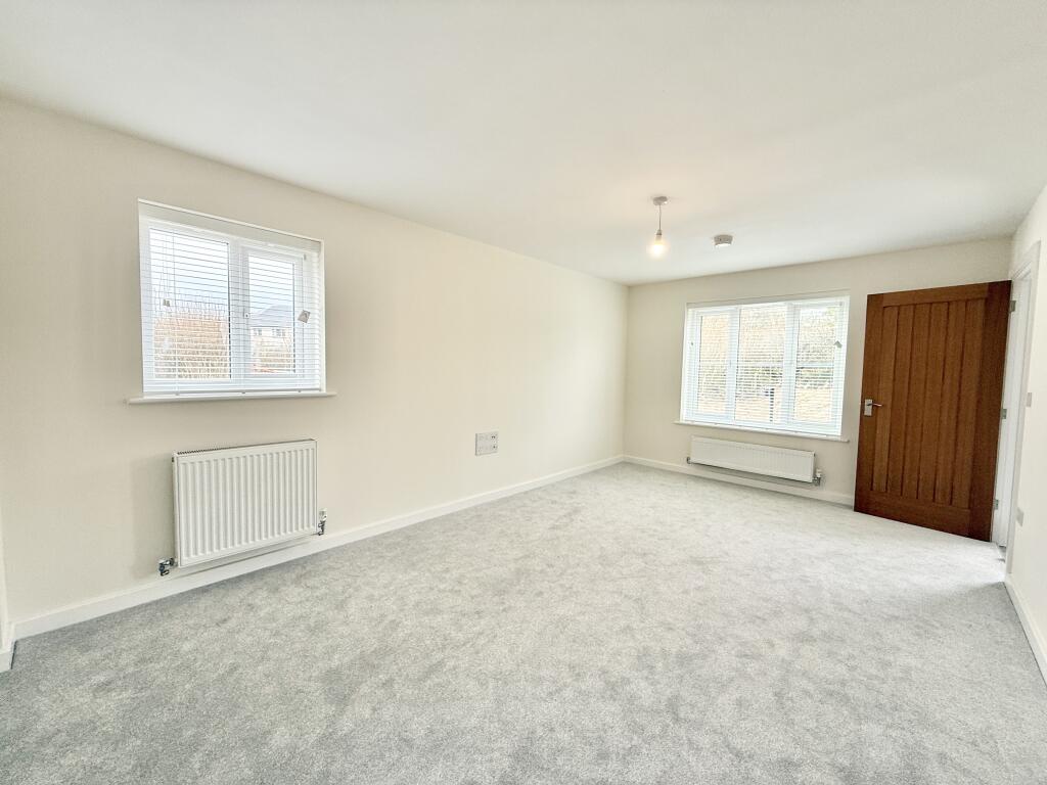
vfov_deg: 85.7
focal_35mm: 14
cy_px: 392
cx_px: 524
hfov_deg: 102.1
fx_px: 423
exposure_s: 1/99
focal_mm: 2.22
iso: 80
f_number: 2.2
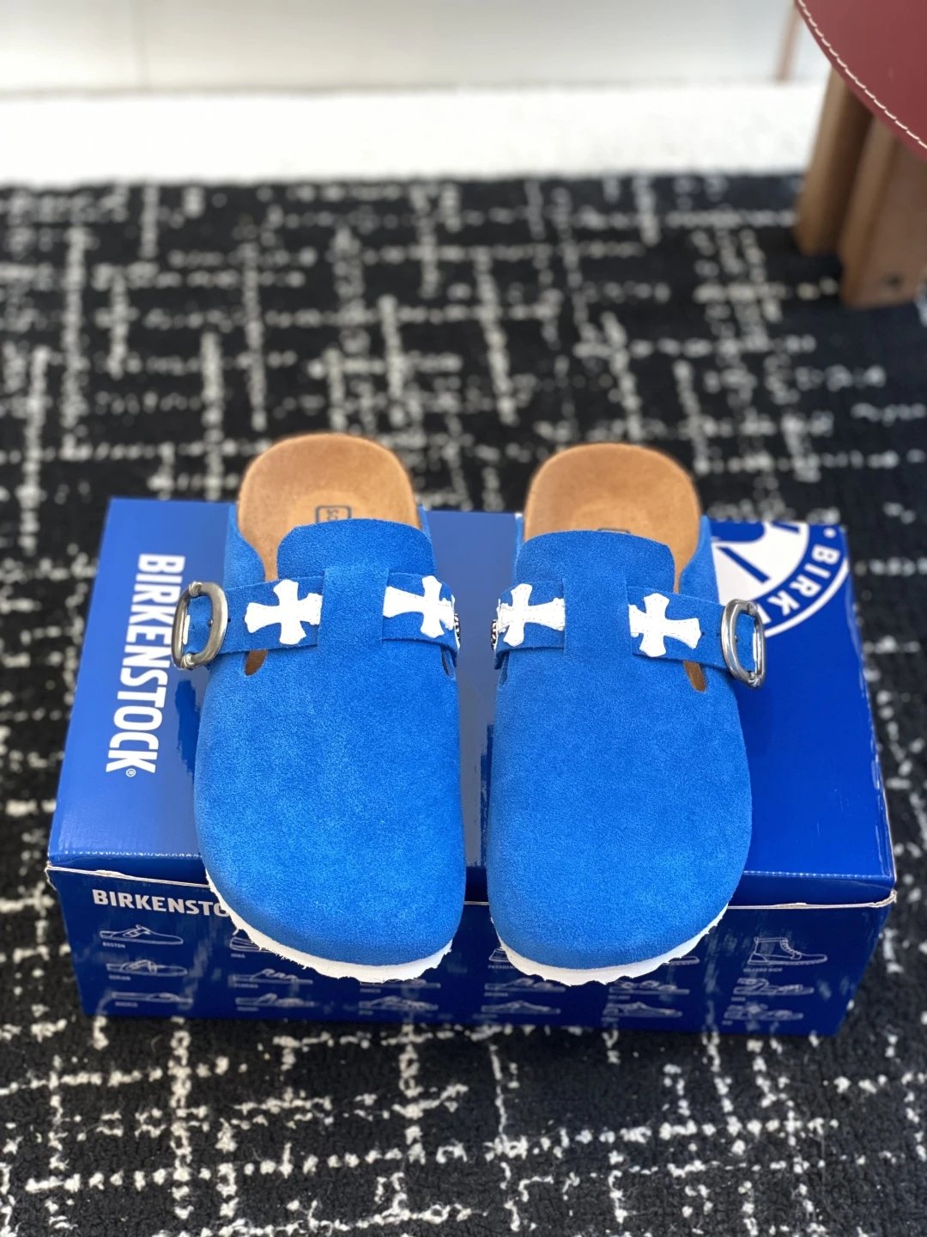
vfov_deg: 36.8
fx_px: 1857
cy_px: 618
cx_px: 464
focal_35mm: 52
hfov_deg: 28.0
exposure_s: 1/122
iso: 125
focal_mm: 6
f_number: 2
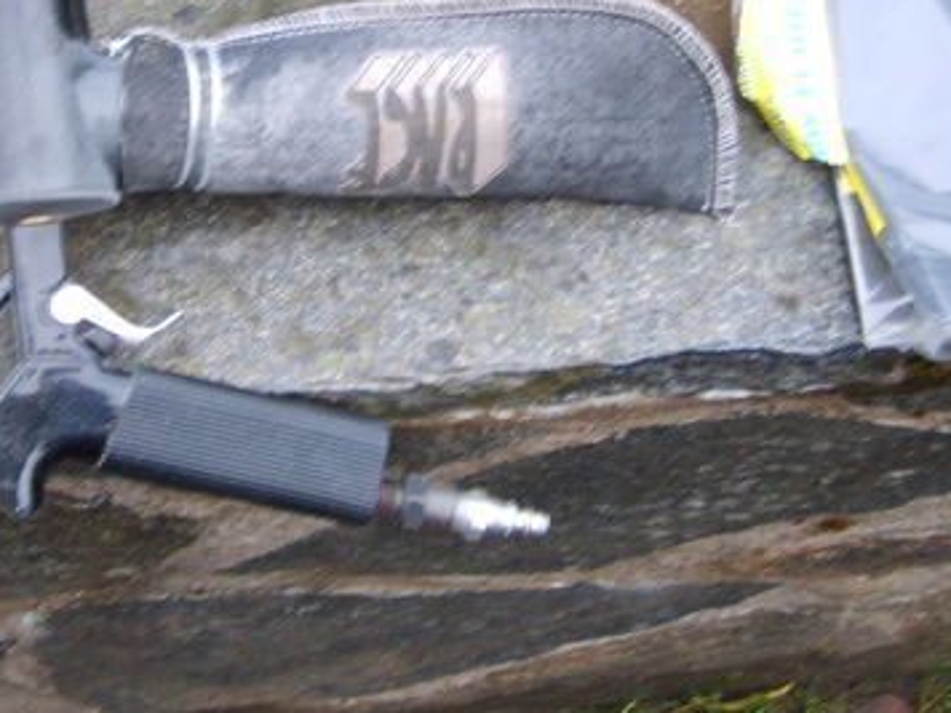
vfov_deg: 23.0
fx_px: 1731
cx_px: 337
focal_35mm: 63
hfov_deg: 30.5
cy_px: 163
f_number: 2.8
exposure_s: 1/30
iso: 56
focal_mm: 5.8
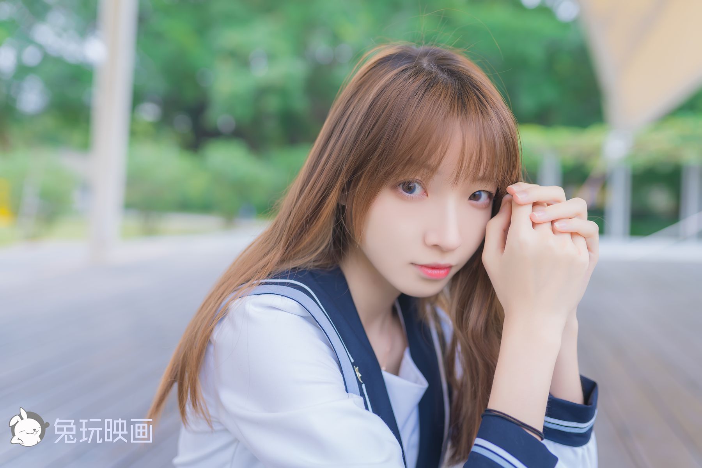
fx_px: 682
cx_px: 351
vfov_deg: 37.9
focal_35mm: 35
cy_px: 234
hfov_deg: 54.4
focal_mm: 35
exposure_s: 1/200
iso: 100
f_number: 2
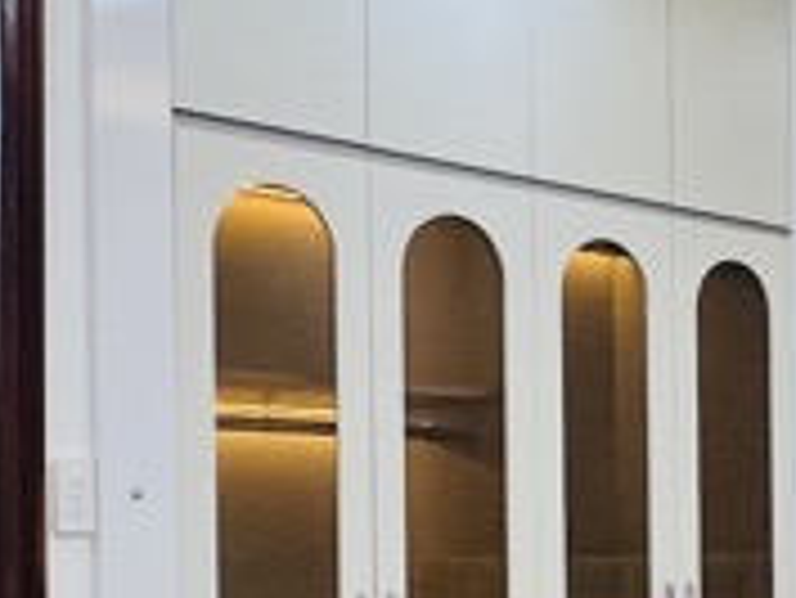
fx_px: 1726
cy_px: 567
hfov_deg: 24.7
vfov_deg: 19.2
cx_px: 809
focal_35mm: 75
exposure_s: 1/100
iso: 80
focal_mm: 1.57
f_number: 1.8
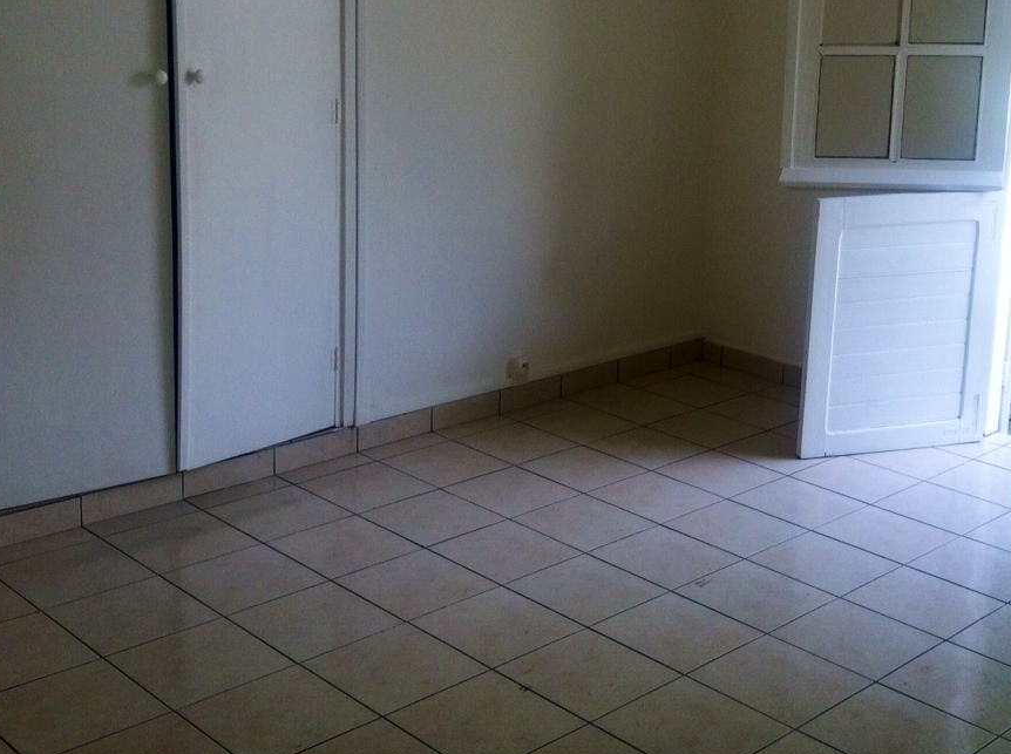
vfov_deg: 27.7
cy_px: 239
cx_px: 608
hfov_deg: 36.7
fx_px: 1516
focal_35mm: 52
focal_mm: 3.85
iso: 80
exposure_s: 1/159
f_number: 2.8
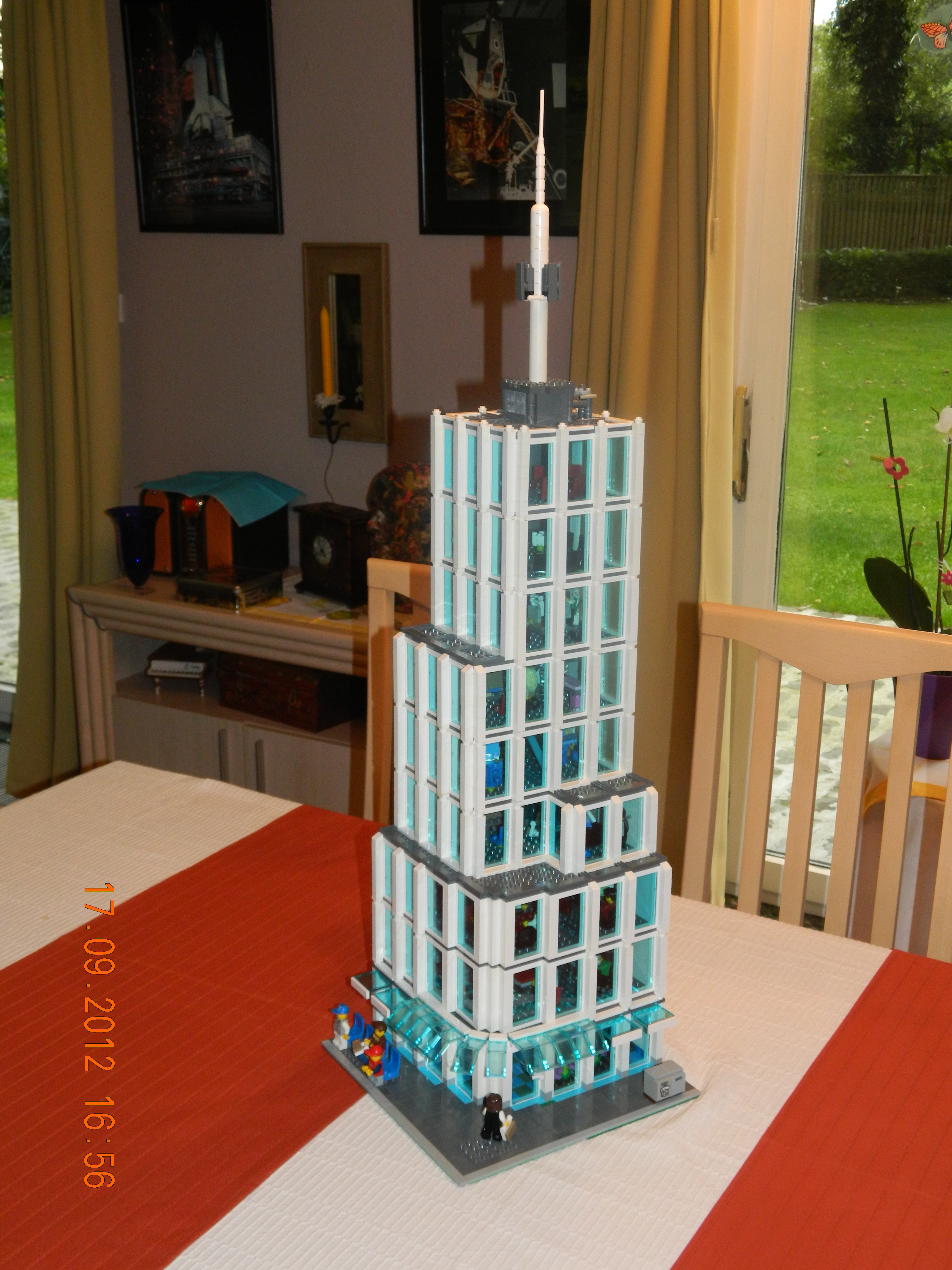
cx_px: 476
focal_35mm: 41
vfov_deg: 45.8
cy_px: 635
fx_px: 1503
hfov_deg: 35.1
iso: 200
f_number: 3.5
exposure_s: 1/40
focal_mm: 7.3
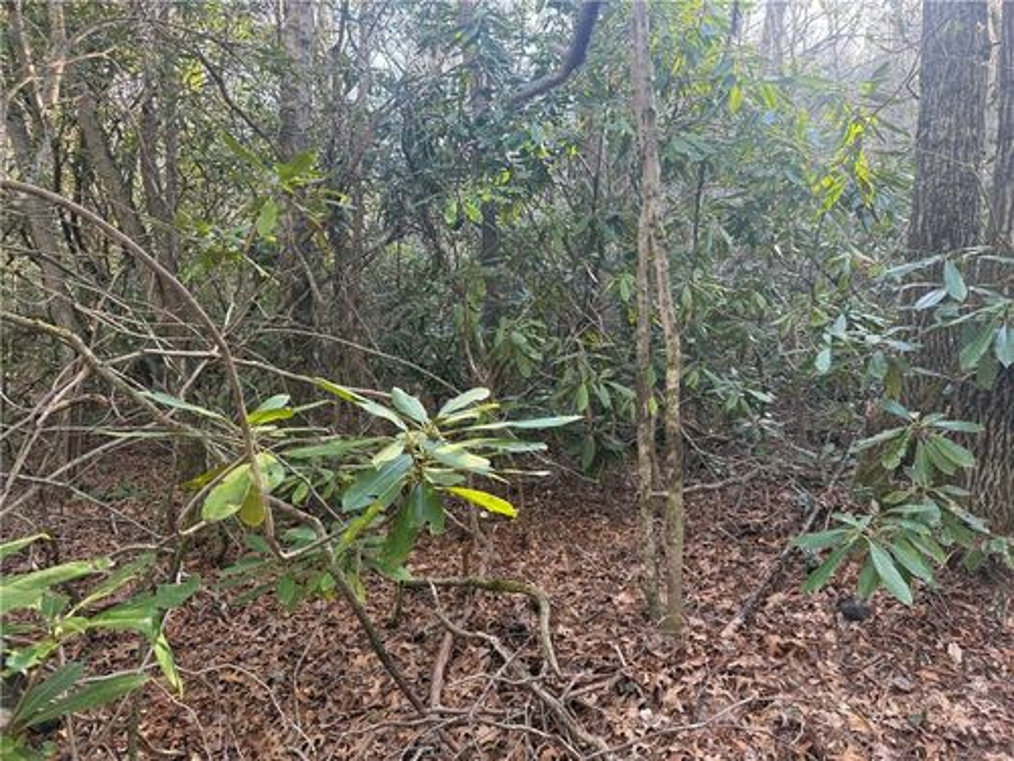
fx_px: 703
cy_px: 380
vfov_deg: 56.8
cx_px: 507
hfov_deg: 71.6
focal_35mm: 24
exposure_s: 1/121
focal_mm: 6.76
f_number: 1.78
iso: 125
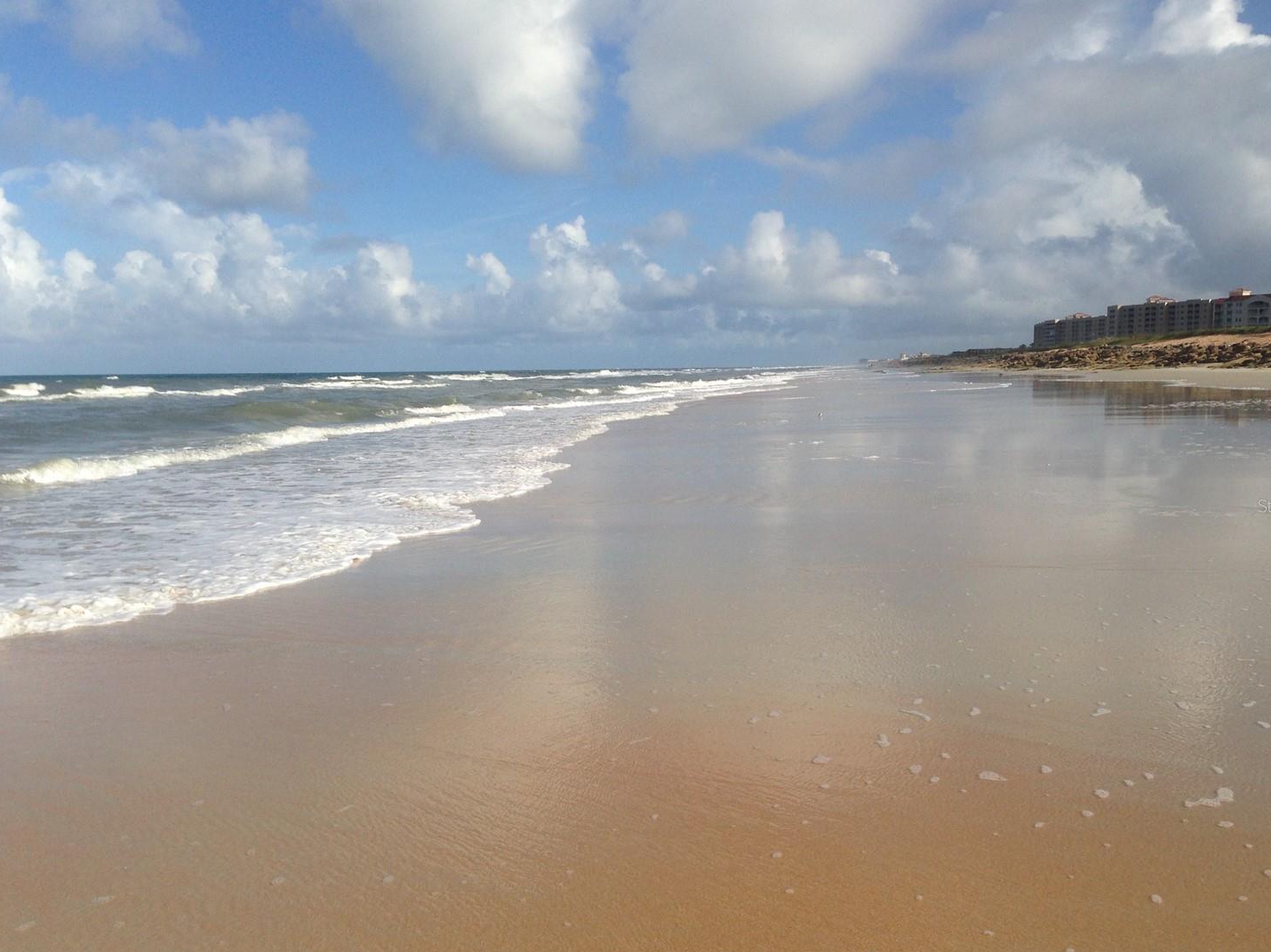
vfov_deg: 39.6
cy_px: 505
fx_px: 1322
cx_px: 646
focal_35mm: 36
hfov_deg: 51.4
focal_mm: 4.13
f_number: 2.4
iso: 50
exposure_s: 1/2262
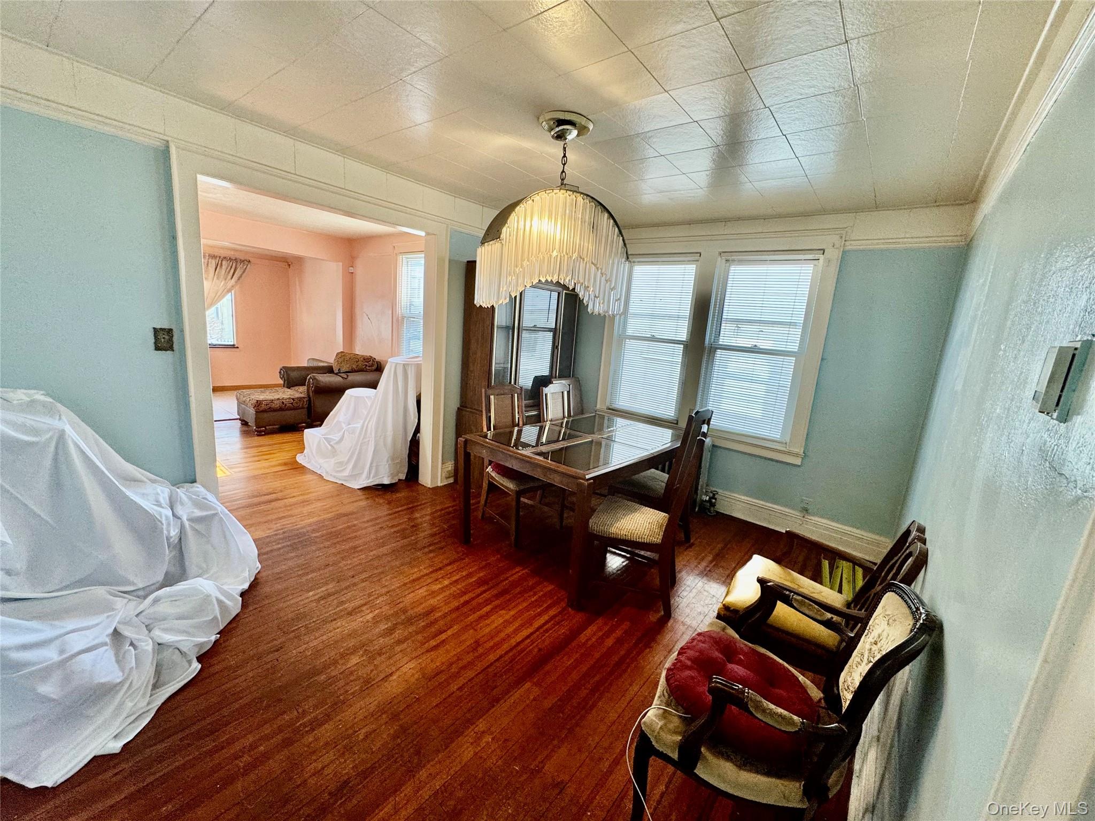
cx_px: 548
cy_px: 410
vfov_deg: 85.7
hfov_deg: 102.1
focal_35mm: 14
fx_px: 443
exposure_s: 1/120
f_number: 2.2
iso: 125
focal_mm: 2.22
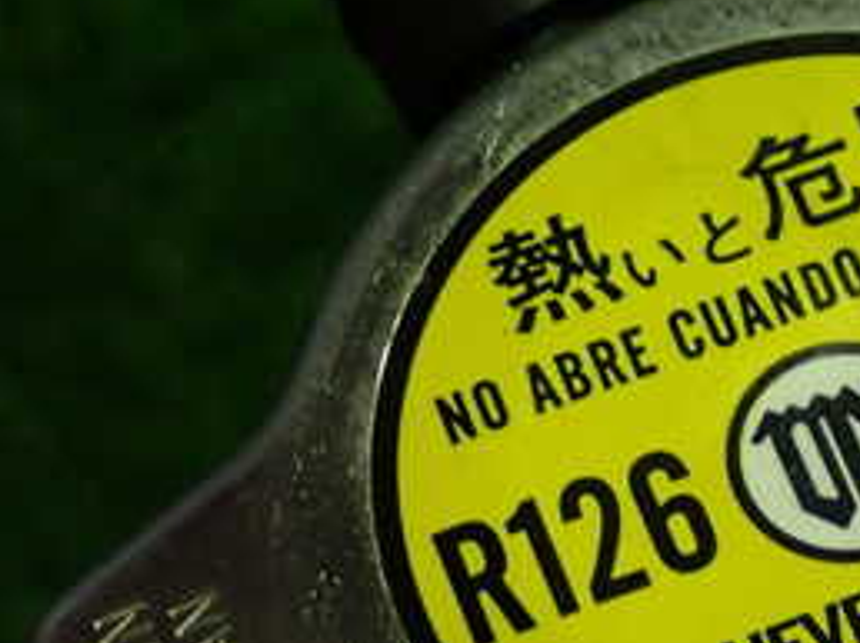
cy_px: 510
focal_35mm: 156
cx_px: 863
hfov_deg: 12.5
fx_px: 3872
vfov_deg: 9.5
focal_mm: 11.88
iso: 320
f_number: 3.8
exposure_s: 1/60
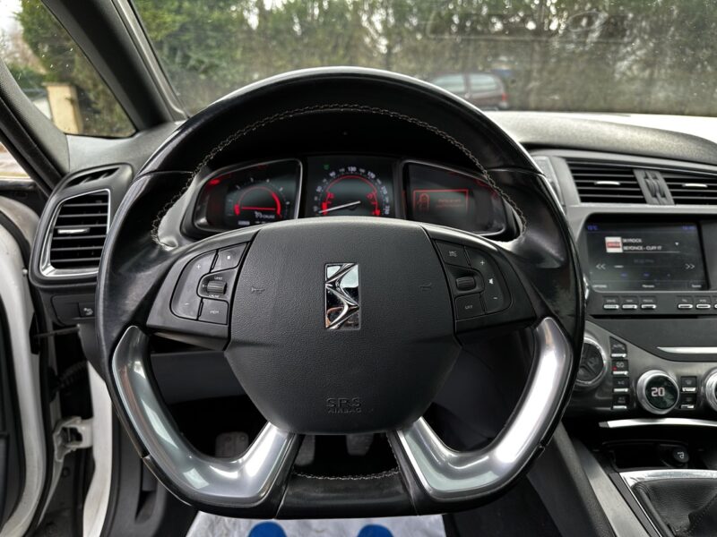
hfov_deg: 71.6
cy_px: 268
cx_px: 358
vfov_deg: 56.8
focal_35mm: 24
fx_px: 497
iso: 100
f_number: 1.78
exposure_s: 1/121
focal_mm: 6.86
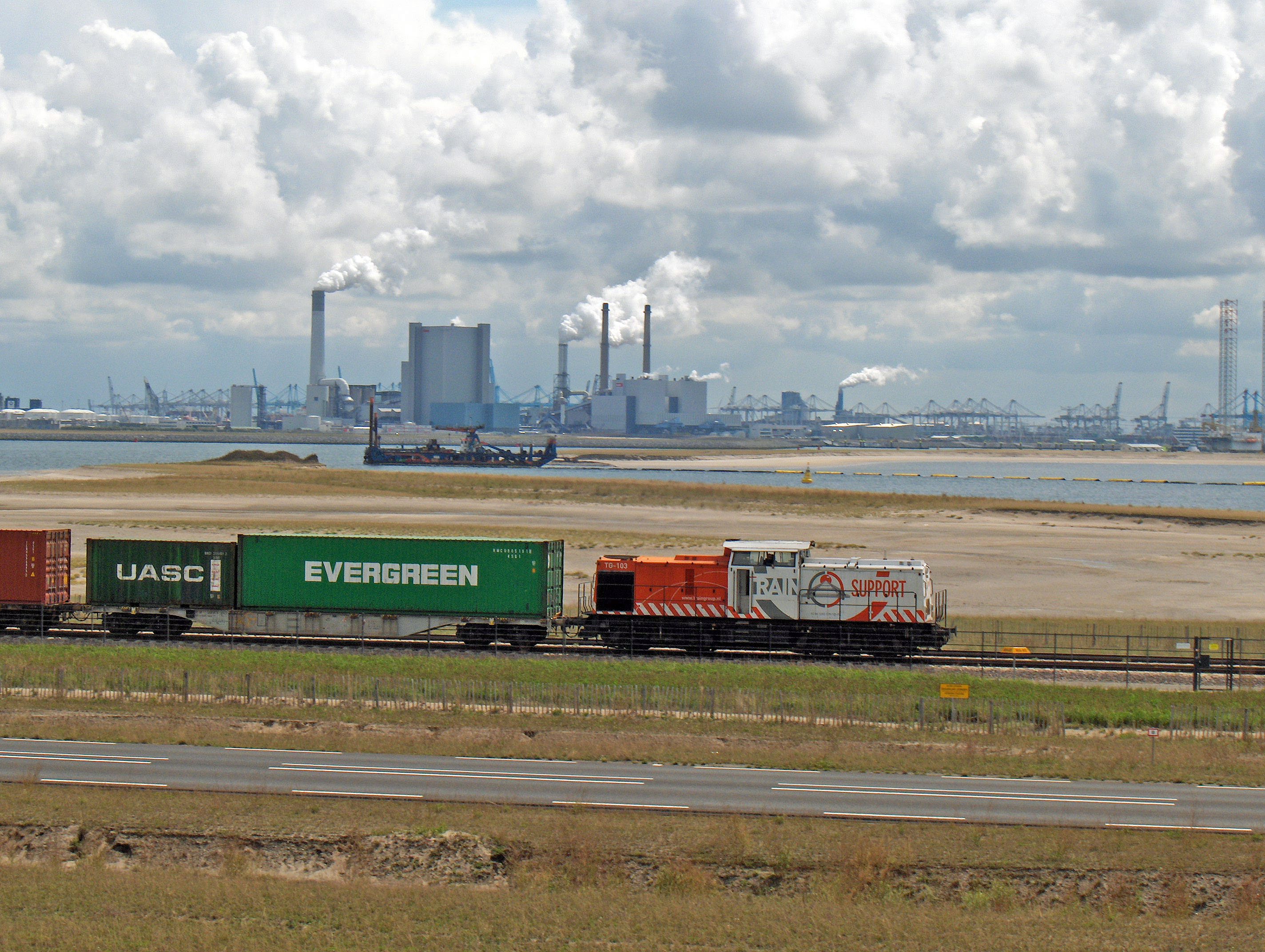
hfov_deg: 22.7
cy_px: 476
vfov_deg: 17.2
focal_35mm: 86
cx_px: 632
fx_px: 3147
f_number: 6.7
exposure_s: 1/472
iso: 50
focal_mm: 17.5
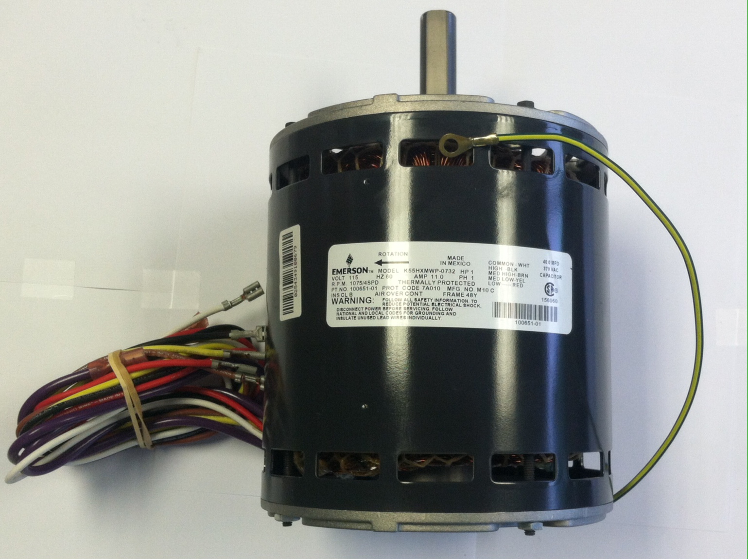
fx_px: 755
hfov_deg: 52.7
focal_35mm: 35
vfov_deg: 40.6
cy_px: 280
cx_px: 374
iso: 100
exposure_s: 1/40
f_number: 2.8
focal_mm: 3.85
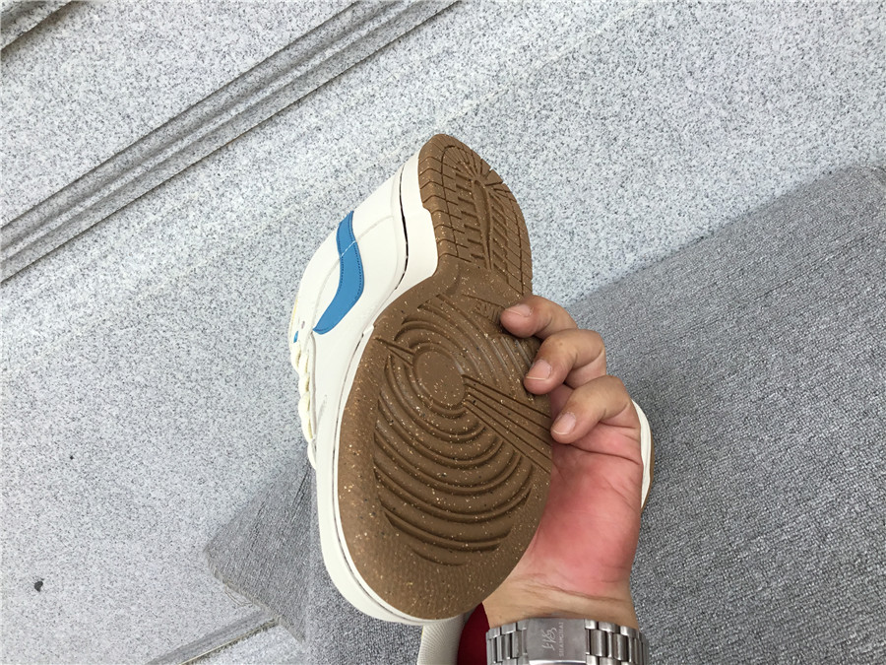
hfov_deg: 58.4
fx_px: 793
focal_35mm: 31
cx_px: 443
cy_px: 332
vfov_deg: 45.4
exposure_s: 1/344
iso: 25
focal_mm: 3.3
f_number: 2.4
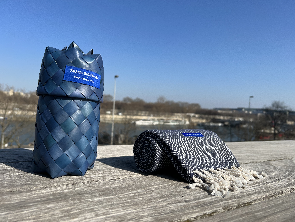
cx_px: 148
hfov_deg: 67.3
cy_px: 111
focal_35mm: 26
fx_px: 222
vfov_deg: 53.1
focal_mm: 5.7
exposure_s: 1/4831
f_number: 1.5
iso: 50
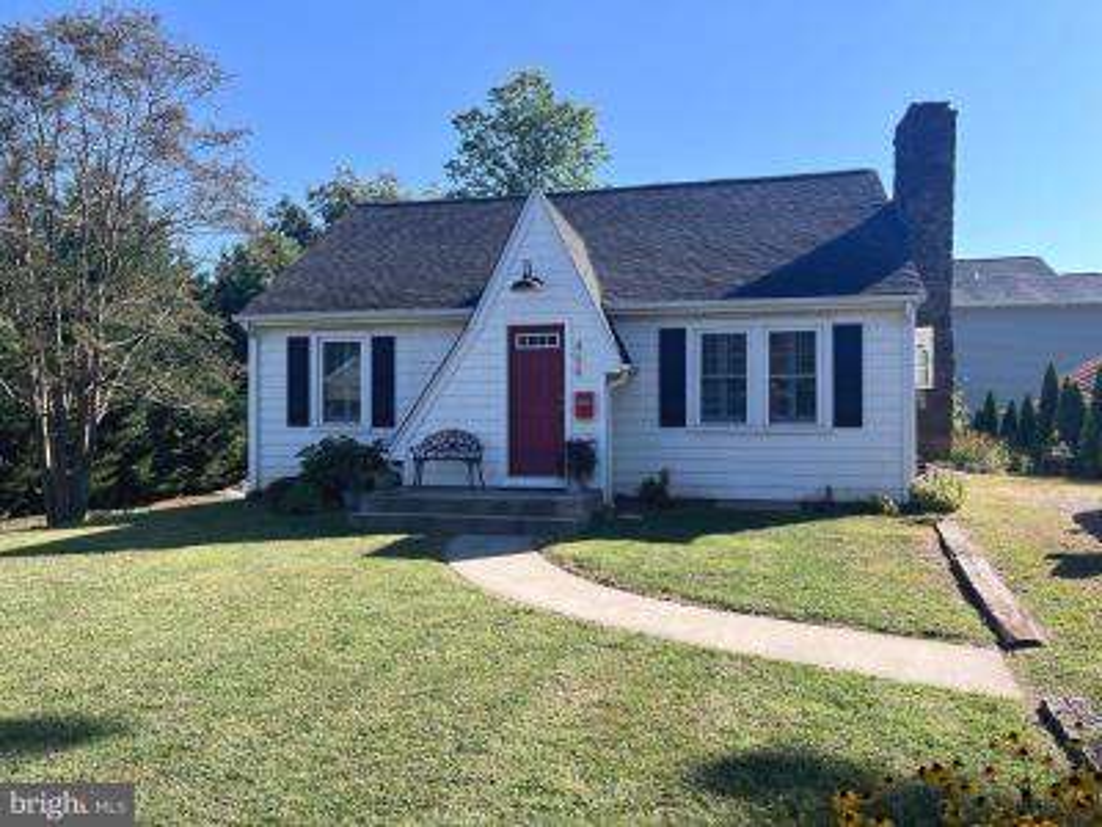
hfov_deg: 67.3
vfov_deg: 53.1
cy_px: 414
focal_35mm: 26
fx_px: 828
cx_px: 551
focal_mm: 5.1
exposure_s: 1/1580
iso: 50
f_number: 1.6
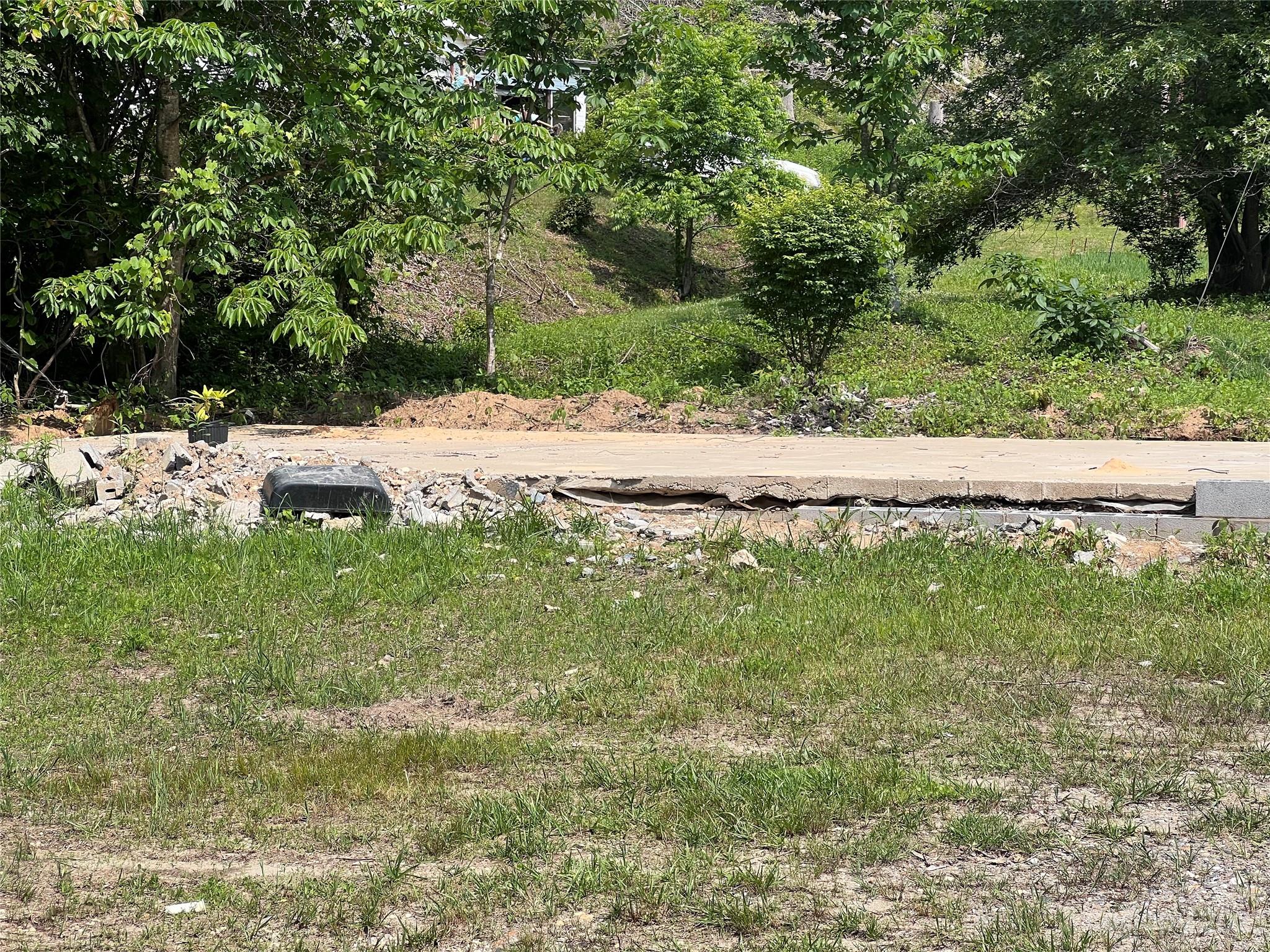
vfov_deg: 19.1
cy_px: 476
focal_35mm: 77
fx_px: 2825
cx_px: 635
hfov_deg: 25.3
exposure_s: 1/499
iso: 32
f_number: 2.8
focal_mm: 9
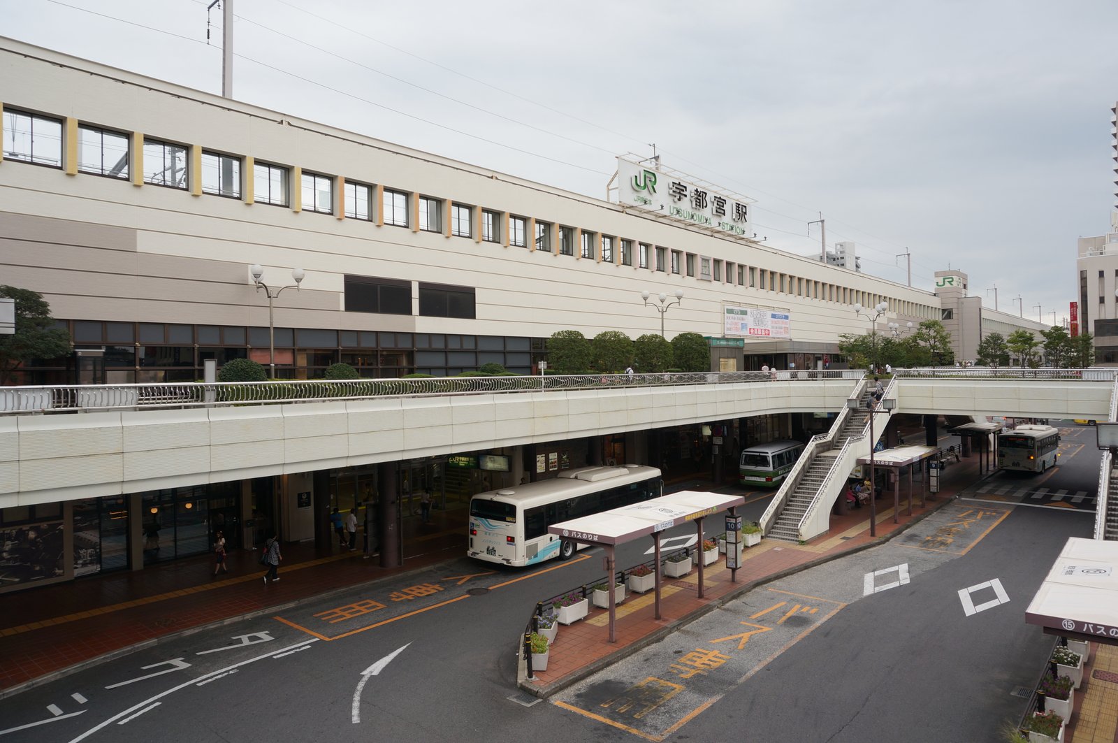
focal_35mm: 24
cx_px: 559
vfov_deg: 53.0
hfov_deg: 73.8
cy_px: 372
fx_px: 744
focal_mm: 16
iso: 100
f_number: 7.1
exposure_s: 1/100
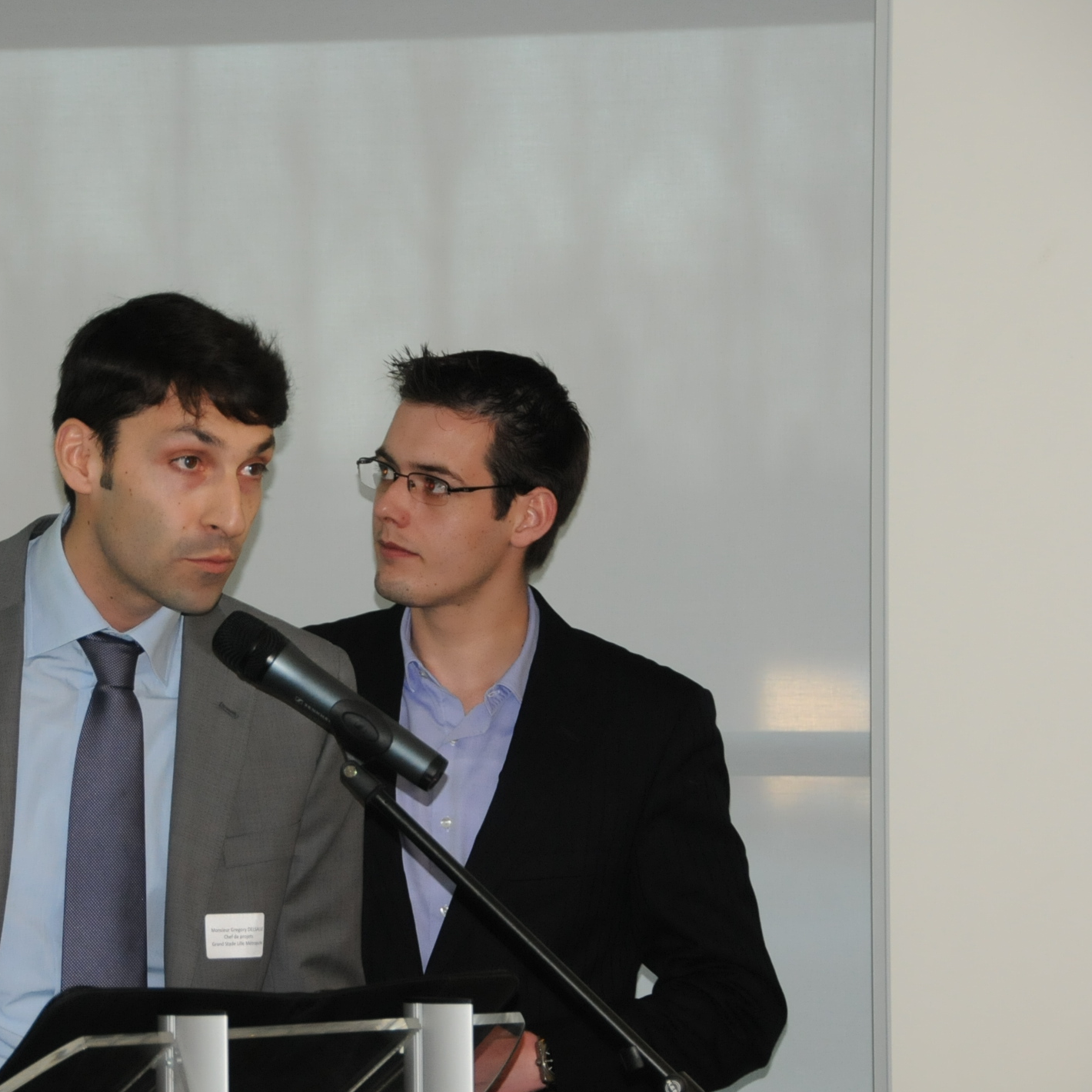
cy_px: 546
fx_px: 6519
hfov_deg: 9.6
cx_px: 407
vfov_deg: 9.6
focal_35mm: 183
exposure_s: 1/60
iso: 1250
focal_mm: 95
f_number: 5.3
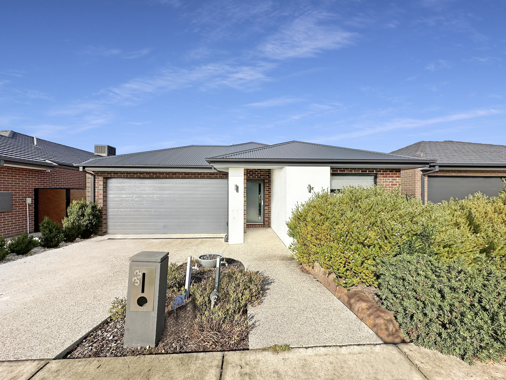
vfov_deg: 85.7
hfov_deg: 102.1
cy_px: 190
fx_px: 205
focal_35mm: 14
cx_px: 253
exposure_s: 1/2681
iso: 50
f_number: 2.2
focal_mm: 2.22
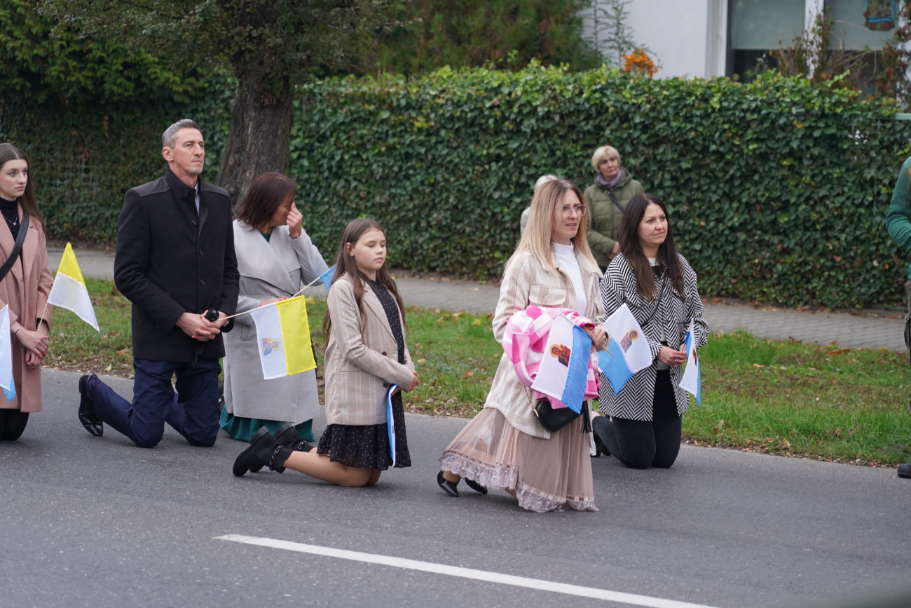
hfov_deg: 19.5
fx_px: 2657
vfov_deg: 13.0
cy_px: 304
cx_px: 456
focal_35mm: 105
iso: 1000
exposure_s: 1/160
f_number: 4
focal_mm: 105
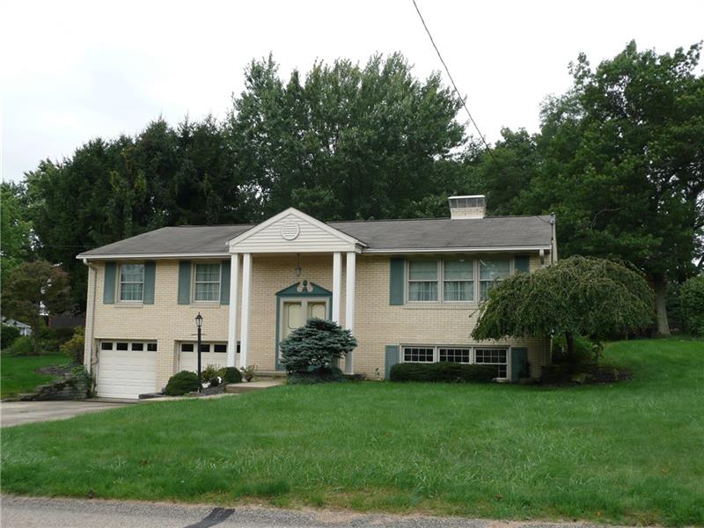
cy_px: 264
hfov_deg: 51.4
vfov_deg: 39.7
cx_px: 352
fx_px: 732
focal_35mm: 36
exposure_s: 1/320
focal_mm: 5.8
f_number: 3.7
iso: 100
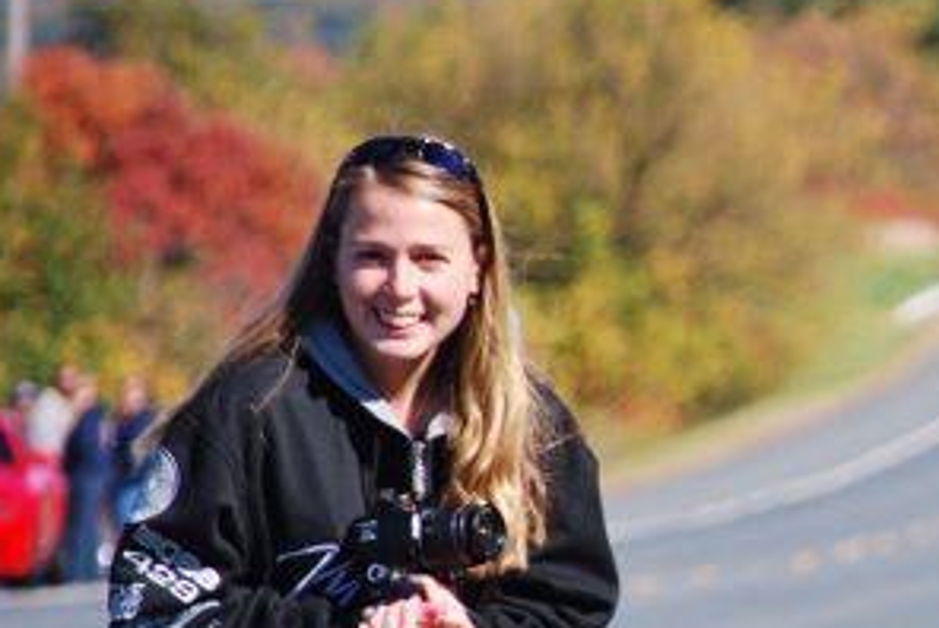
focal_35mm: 649
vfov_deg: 2.1
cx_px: 1139
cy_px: 552
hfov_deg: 3.2
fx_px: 16944
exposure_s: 1/500
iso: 200
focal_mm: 160
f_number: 5.3
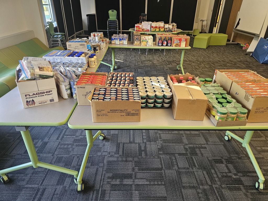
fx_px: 178
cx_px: 134
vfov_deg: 58.9
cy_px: 100
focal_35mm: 23
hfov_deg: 73.9
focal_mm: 6.3
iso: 640
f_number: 1.7
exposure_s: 1/120
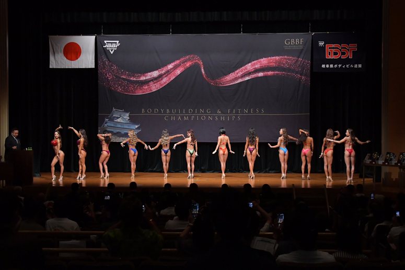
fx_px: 708
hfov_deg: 31.9
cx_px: 202
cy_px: 135
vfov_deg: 21.6
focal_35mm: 63
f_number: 5.6
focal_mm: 42
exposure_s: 1/400
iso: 5000
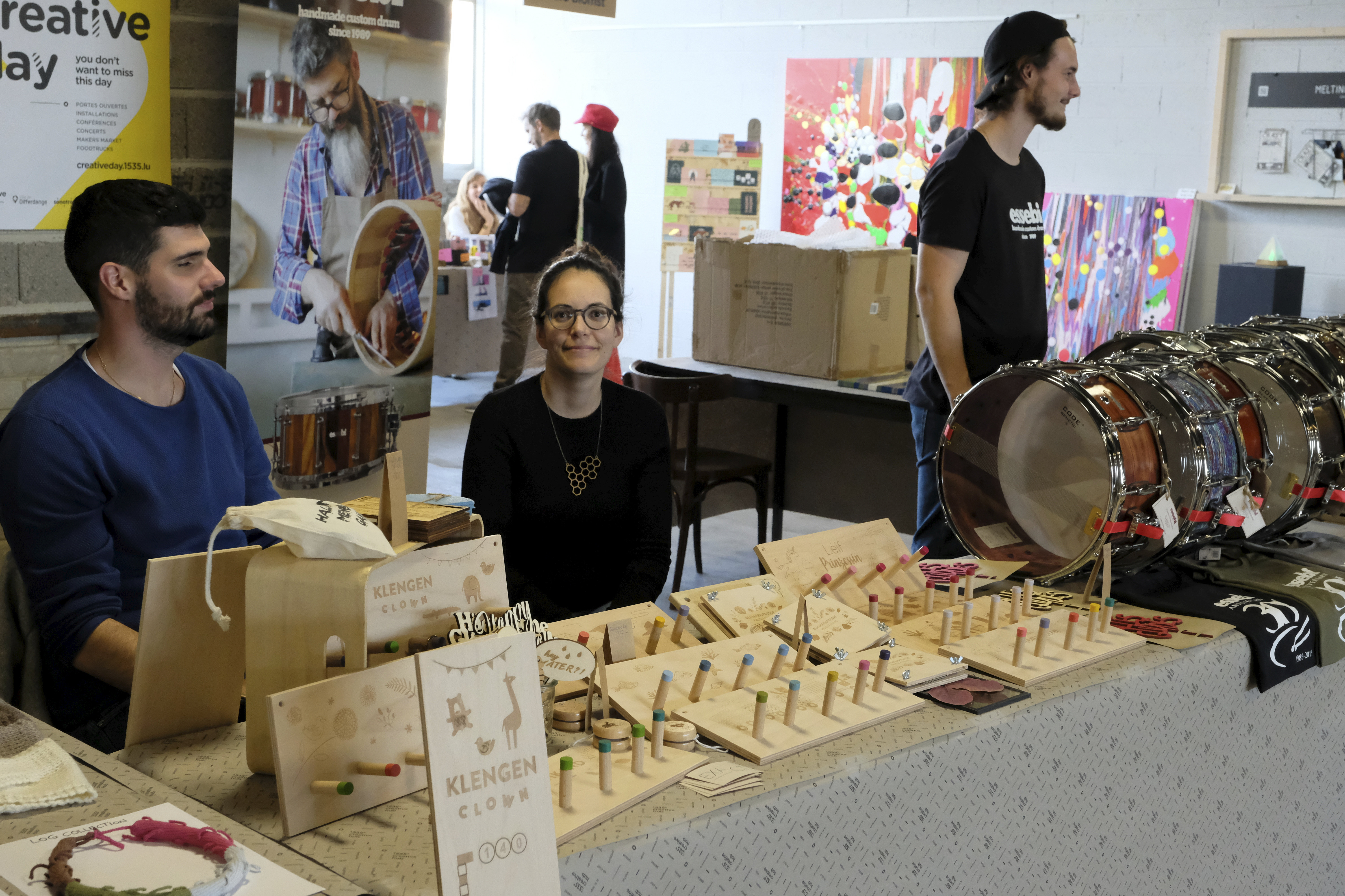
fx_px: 1681
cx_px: 672
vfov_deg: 29.9
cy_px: 448
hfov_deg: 43.6
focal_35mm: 45
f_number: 6.4
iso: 6400
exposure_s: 1/140
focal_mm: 30.2
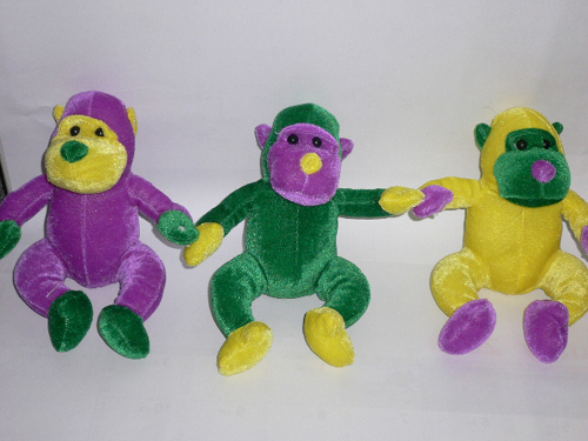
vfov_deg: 24.0
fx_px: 1036
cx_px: 294
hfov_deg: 31.7
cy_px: 220
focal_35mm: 61
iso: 100
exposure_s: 1/60
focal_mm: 10.1
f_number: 3.8
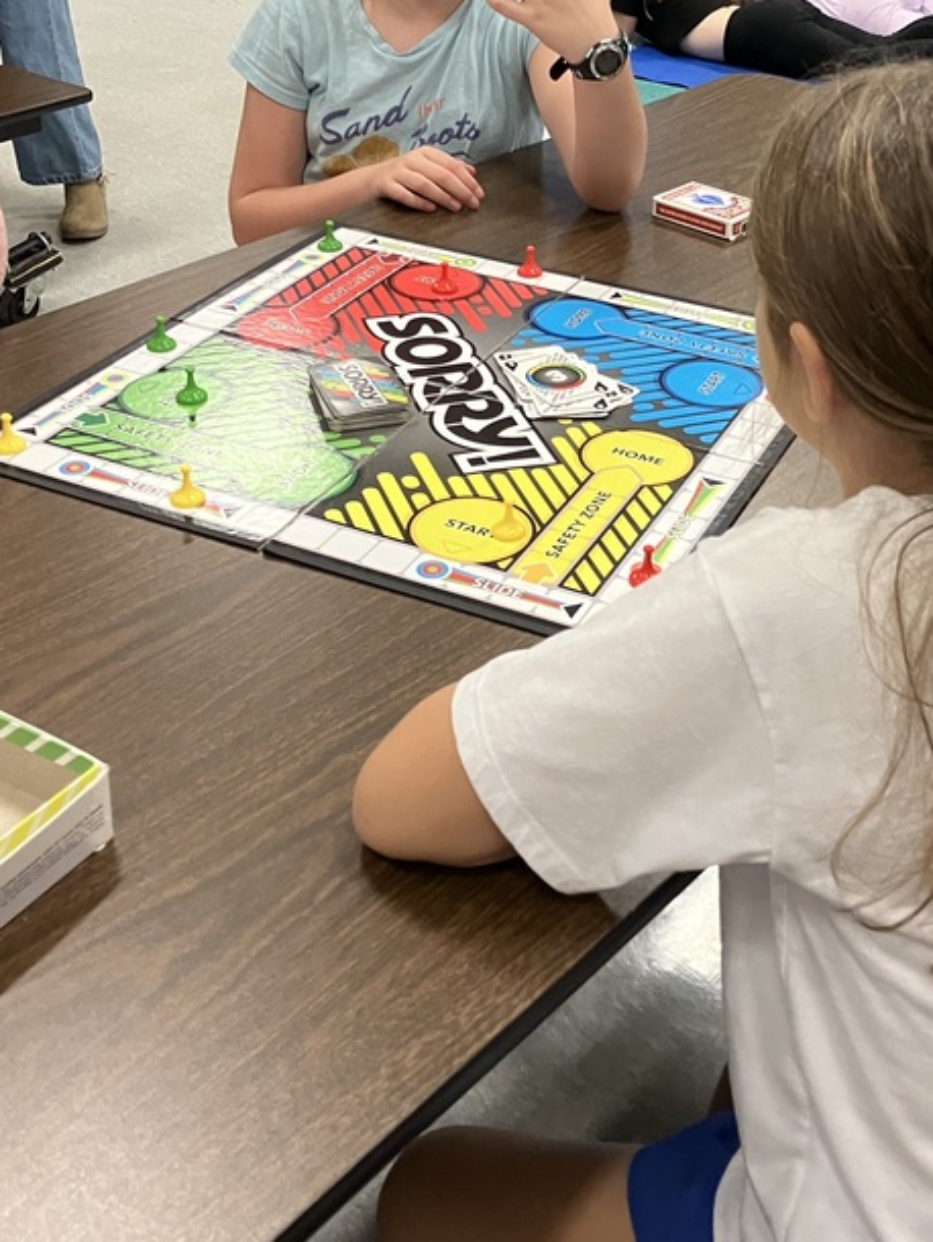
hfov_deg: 30.8
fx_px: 1688
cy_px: 387
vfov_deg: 39.8
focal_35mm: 47
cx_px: 577
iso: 200
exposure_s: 1/60
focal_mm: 3.99
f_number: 1.8
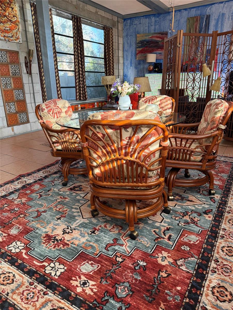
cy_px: 155
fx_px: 215
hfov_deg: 56.8
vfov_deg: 71.6
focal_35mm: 24
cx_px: 116
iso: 320
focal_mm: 6.76
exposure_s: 1/60
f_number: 1.78
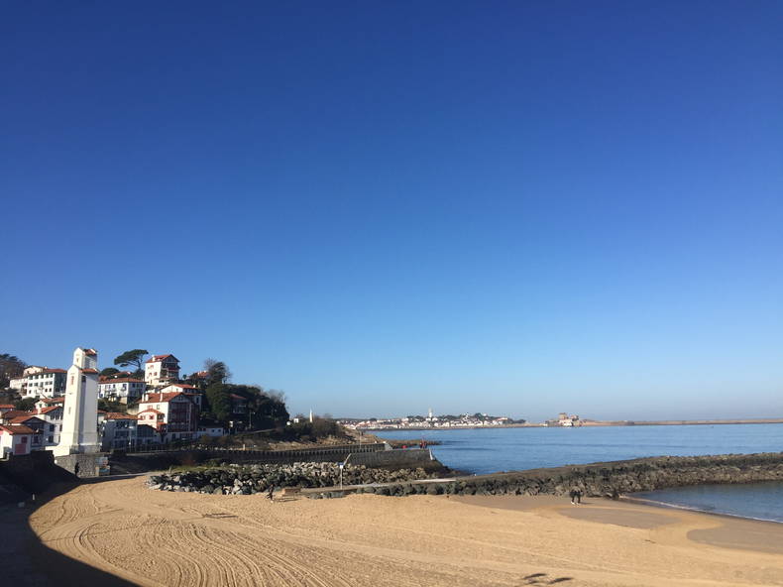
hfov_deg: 61.7
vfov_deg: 48.2
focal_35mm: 29
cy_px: 294
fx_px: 656
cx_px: 392
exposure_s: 1/2639
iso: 32
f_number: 2.2
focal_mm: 4.15
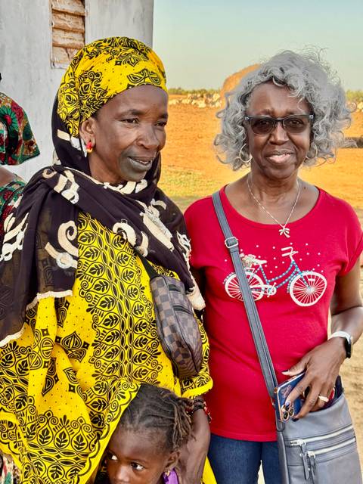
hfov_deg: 30.3
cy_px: 242
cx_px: 182
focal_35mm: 48
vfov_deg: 39.7
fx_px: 671
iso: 64
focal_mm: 6.76
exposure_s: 1/412
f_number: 1.78
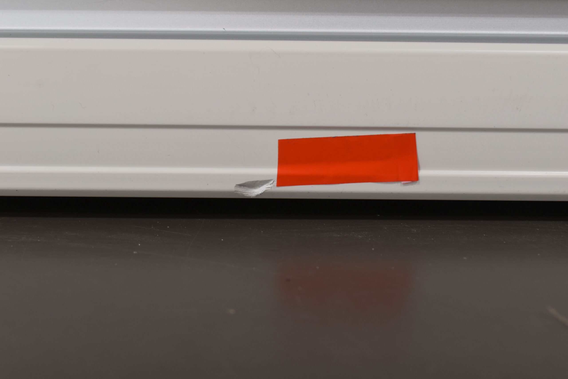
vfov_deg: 22.6
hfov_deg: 33.4
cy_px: 190
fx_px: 947
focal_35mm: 60
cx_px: 284
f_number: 8
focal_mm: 40
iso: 360
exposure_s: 1/60
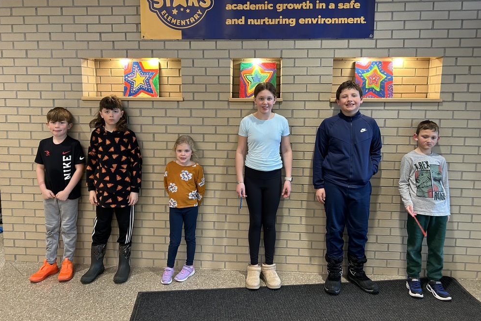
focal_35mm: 28
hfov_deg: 65.5
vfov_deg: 46.3
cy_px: 138
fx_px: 374
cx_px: 236
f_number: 1.5
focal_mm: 5.7
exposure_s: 1/60
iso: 160
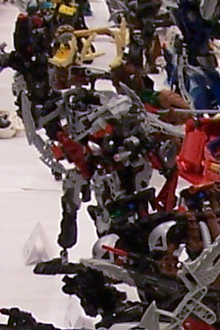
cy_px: 365
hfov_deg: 4.9
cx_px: 307
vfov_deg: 7.4
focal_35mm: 277
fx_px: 2541
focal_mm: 6.3
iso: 140
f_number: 2.8
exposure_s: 1/30
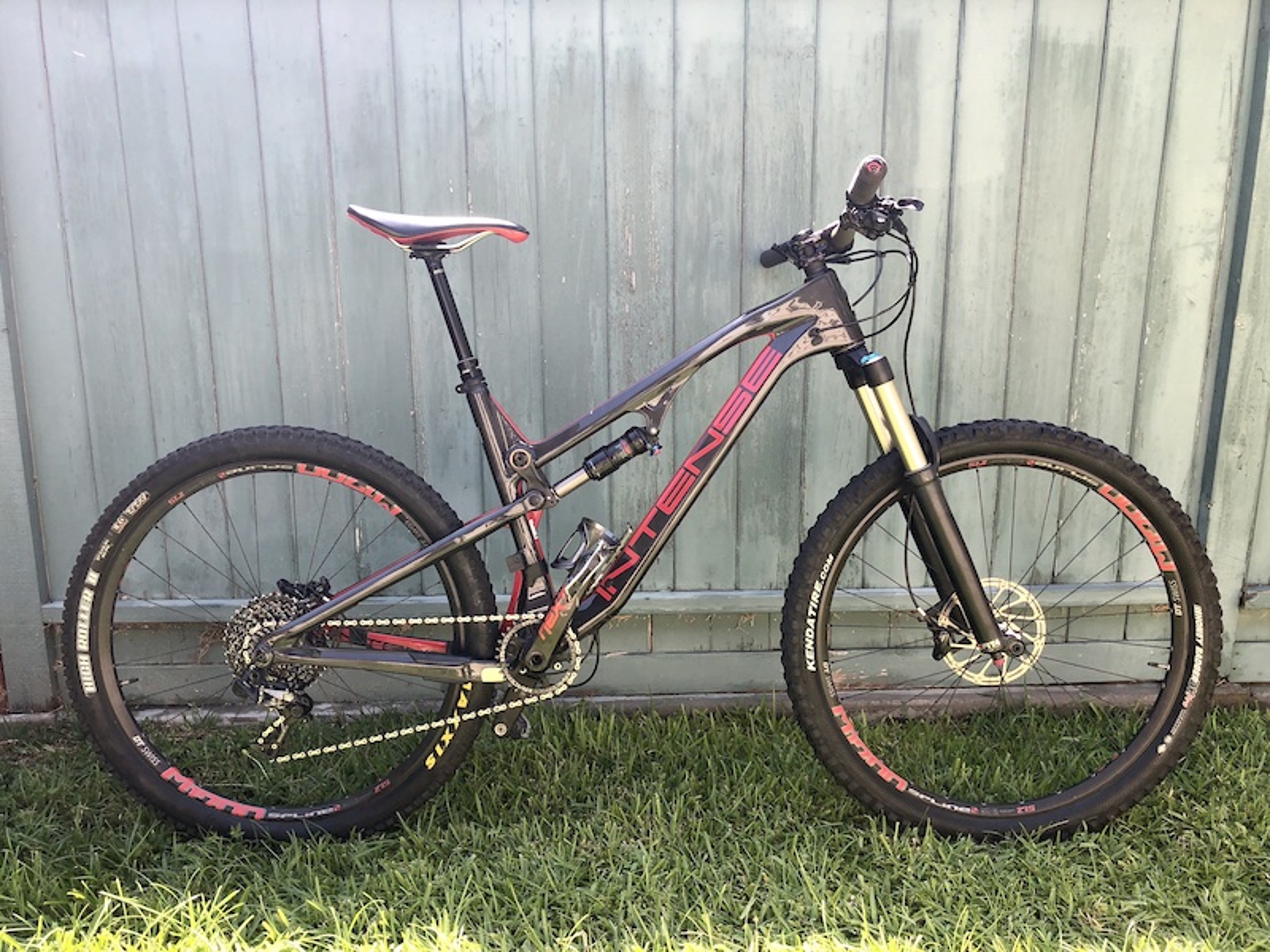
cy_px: 476
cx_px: 635
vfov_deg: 49.7
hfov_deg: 63.4
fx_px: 1027
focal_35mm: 28
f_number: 1.8
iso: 20
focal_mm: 3.99
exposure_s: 1/219
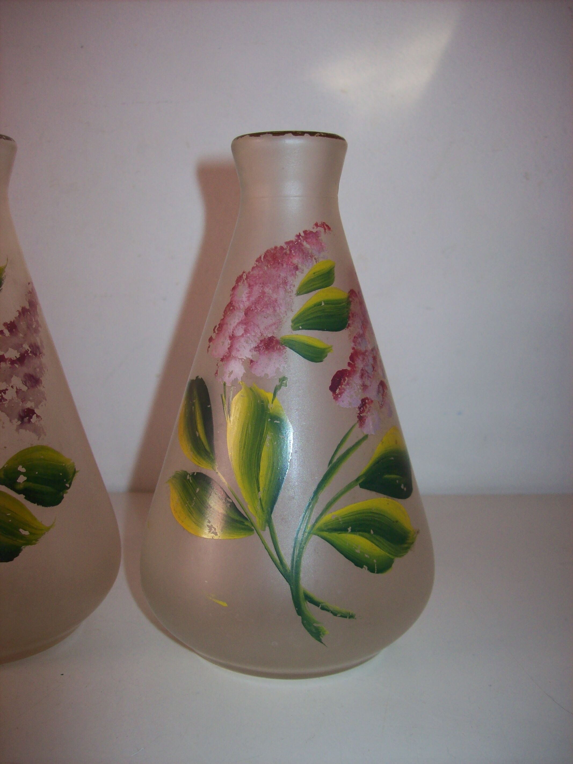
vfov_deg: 51.4
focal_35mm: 36
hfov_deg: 39.6
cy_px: 382
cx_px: 286
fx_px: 795
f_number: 2.7
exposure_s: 1/64
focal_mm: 6
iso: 80
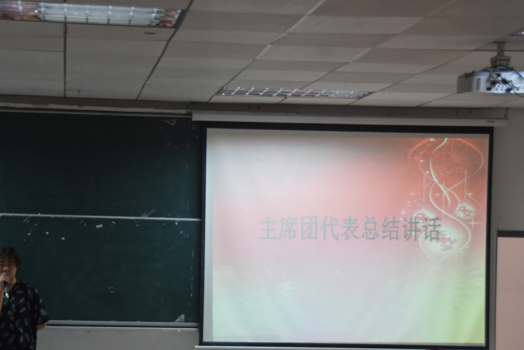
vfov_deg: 14.9
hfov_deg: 22.1
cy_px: 227
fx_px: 1340
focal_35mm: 92
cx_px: 198
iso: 800
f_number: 4.5
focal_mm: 44
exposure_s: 1/60
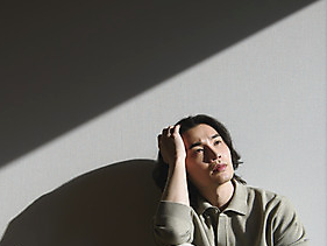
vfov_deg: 18.7
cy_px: 196
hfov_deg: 25.0
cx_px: 176
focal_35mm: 78
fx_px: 737
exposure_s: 1/320
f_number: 5.6
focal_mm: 38
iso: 250
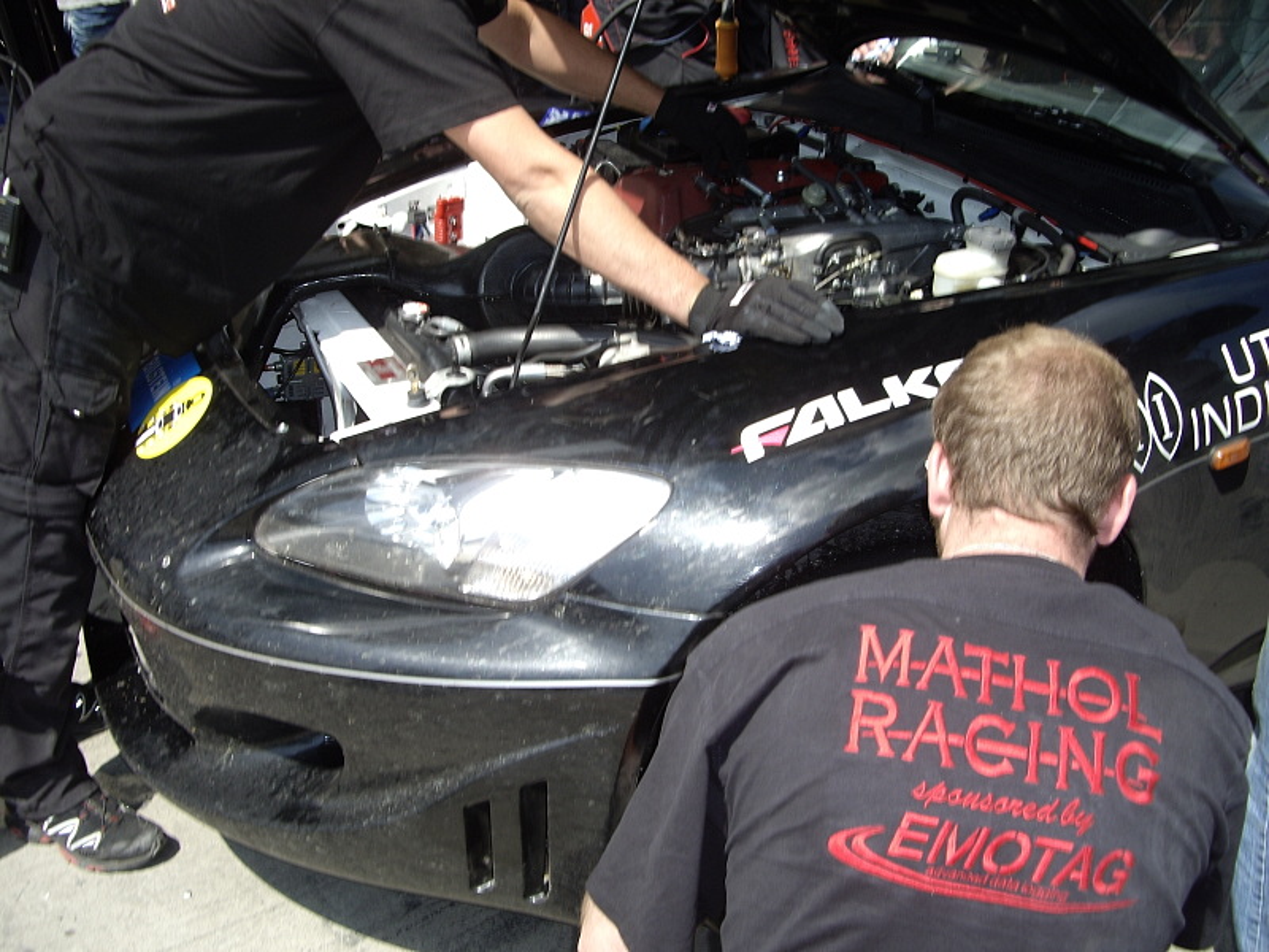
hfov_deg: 49.0
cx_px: 634
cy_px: 476
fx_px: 1393
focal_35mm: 38
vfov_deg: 37.7
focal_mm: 7.9
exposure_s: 1/400
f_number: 2.8
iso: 50
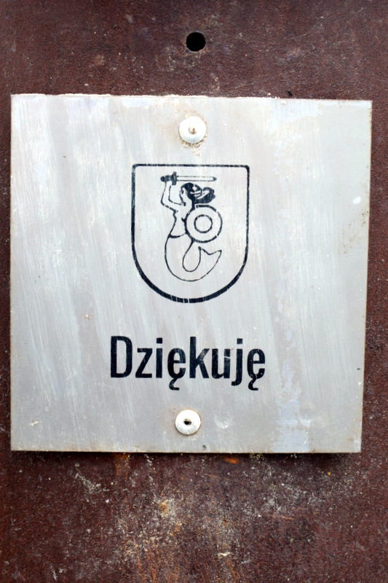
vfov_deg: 37.9
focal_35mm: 52
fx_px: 849
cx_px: 194
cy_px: 292
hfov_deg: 25.7
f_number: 8
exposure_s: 1/60
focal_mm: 35
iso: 720
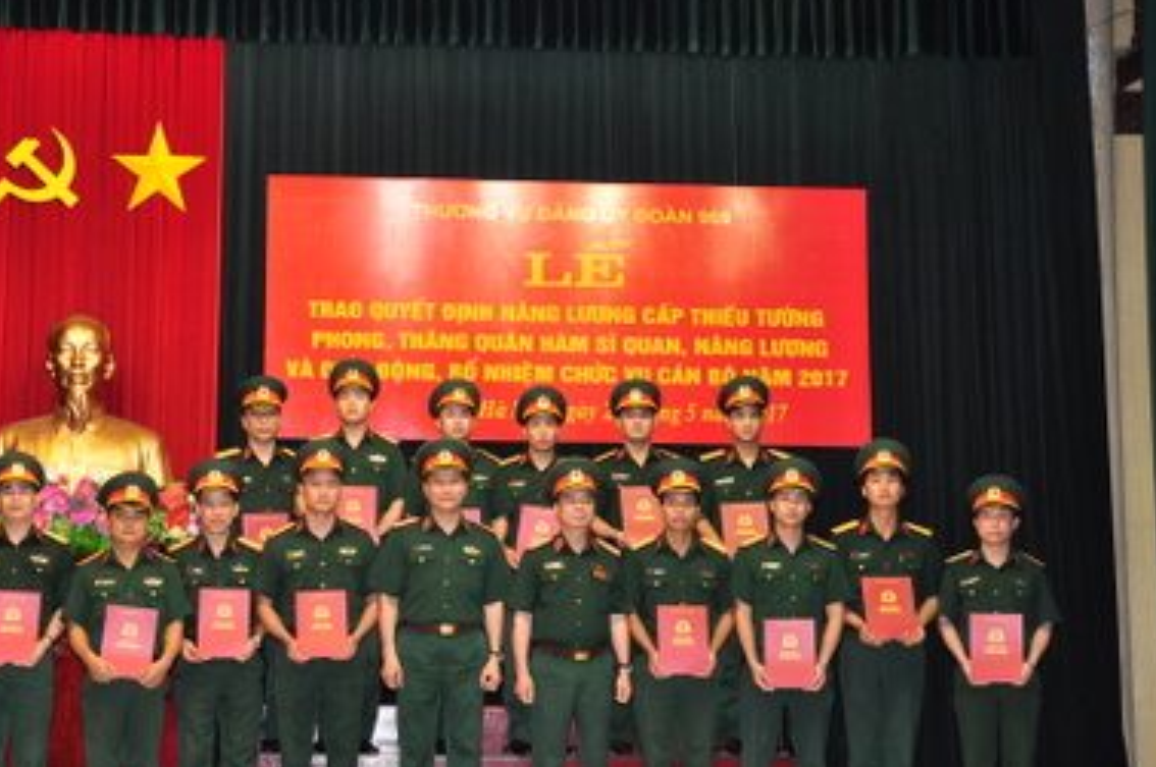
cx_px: 440
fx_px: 1593
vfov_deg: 27.0
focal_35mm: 50
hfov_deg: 39.7
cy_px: 486
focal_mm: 25
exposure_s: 1/60
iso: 800
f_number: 5.6
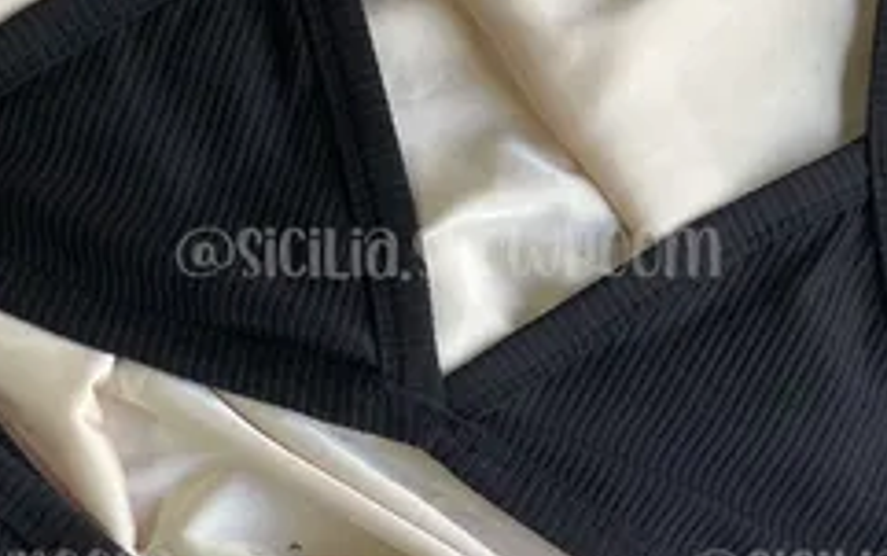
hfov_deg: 33.4
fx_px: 1476
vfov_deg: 20.6
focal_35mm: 61
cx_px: 364
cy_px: 565
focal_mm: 5.1
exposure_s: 1/100
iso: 100
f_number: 1.6
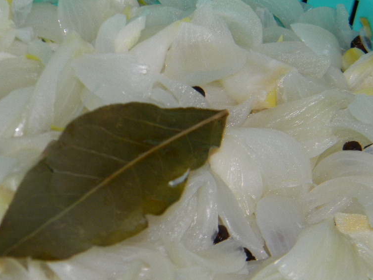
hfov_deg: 17.4
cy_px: 166
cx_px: 123
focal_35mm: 113
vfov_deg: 13.1
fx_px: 1218
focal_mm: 15.1
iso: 200
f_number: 4.5
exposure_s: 1/30
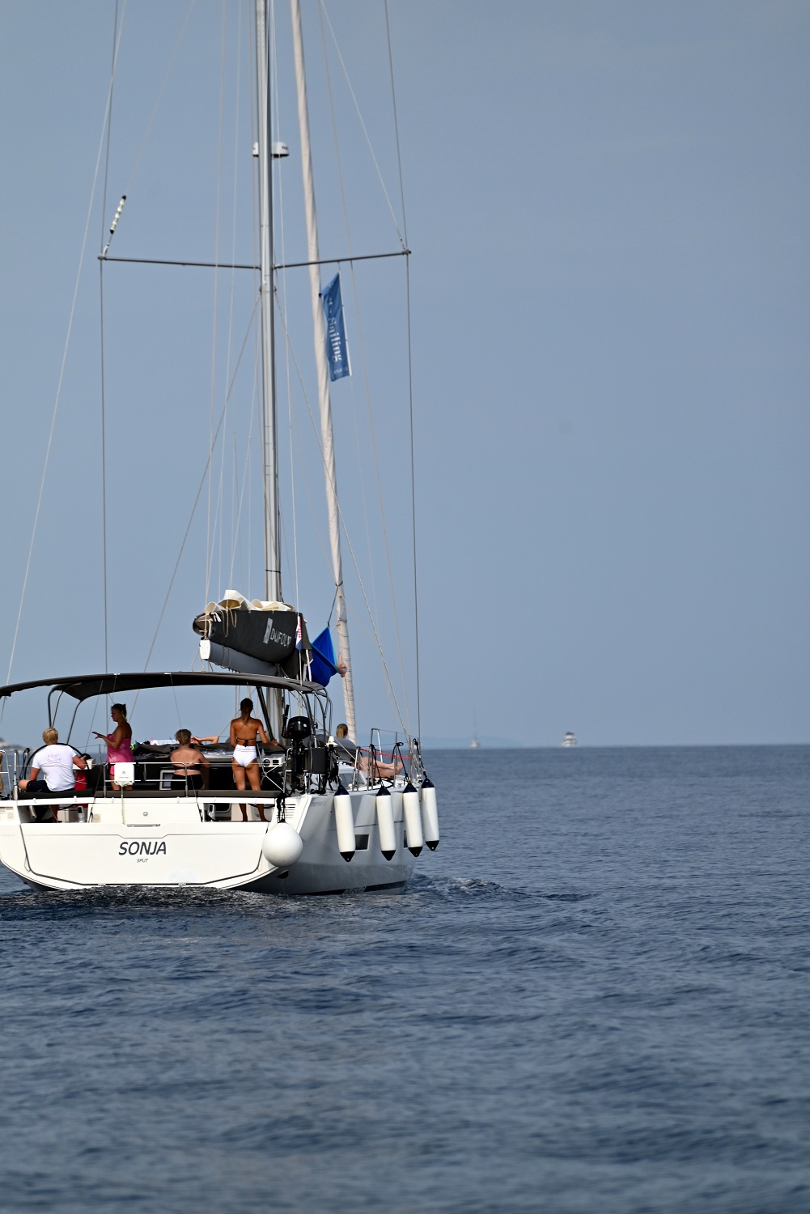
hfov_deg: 4.6
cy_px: 607
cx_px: 405
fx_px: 10117
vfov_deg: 6.9
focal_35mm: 300
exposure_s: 1/3200
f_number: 5.6
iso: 250
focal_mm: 300
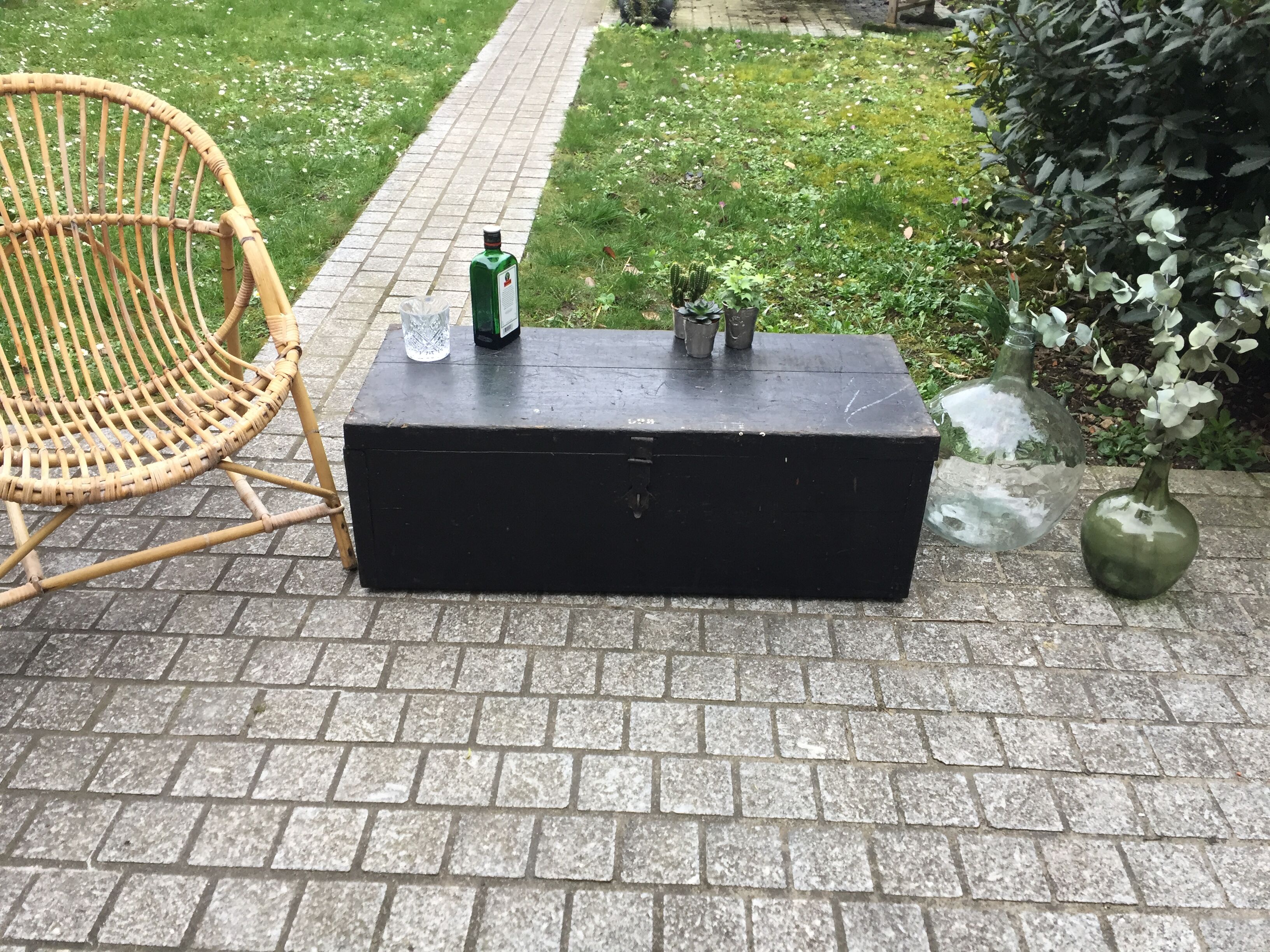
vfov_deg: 48.2
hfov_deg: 61.7
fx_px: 1064
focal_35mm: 29
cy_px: 476
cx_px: 635
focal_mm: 4.15
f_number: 2.2
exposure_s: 1/33
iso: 32
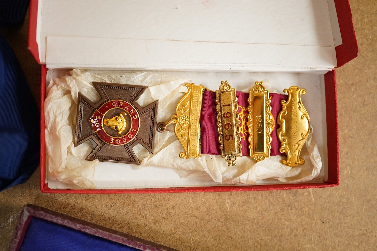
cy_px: 126
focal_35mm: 45
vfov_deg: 29.9
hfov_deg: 43.6
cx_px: 188
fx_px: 471
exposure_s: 1/200
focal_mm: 30
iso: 2500
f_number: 5
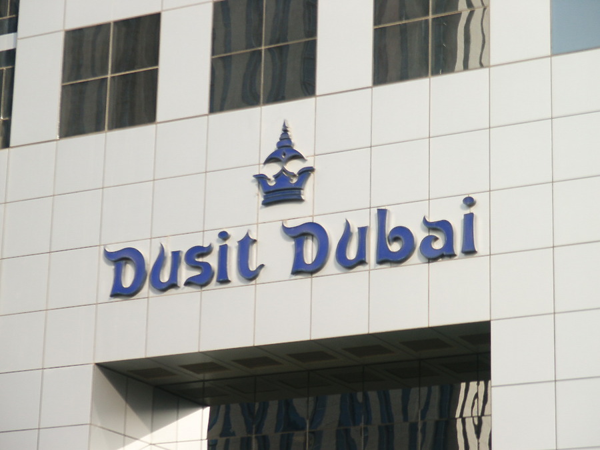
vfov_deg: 12.8
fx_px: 2011
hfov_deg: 17.0
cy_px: 225
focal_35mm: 116
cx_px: 300
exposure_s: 1/350
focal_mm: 23.61
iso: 64
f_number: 3.6
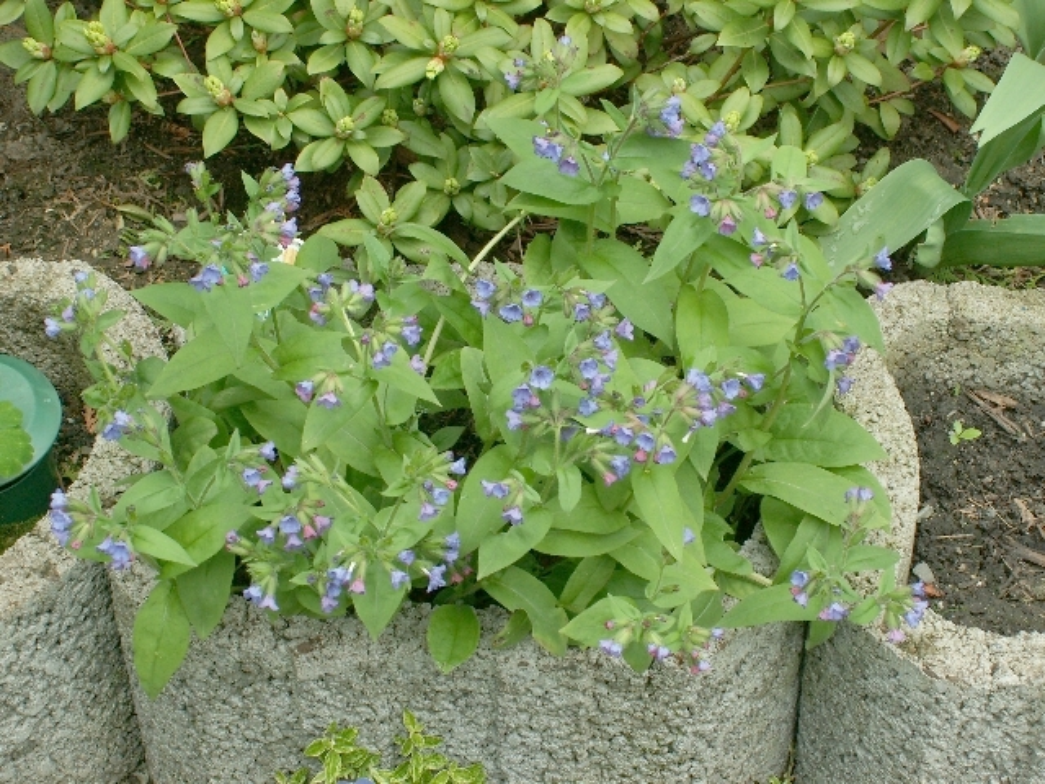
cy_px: 392
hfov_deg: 30.7
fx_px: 1902
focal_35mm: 63
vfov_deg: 23.3
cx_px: 522
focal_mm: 10.49
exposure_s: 1/50
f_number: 4
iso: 50
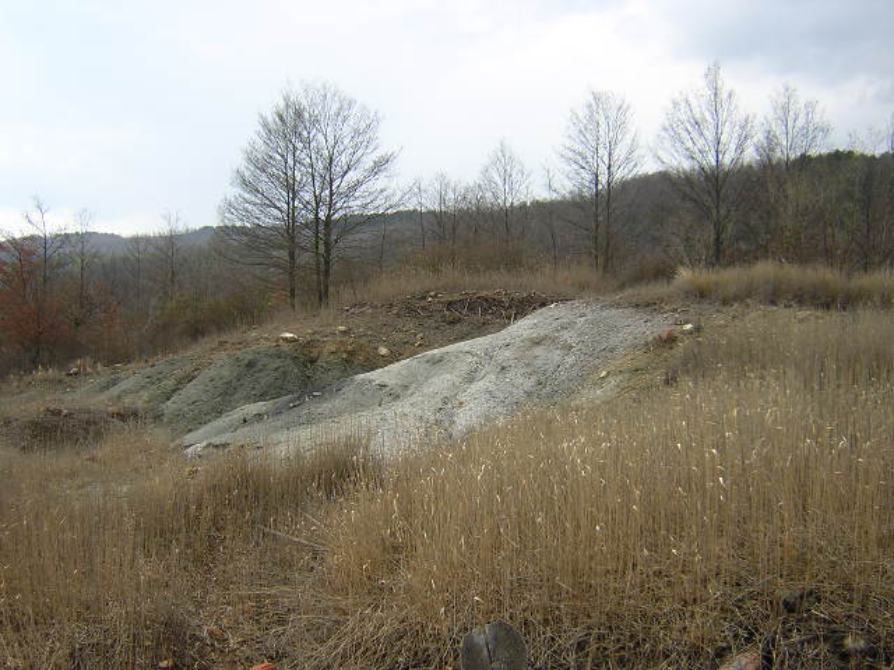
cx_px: 447
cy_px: 335
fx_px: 930
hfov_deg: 51.4
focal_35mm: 36
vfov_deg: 39.7
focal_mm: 4.7
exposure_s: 1/499
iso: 100
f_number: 2.6
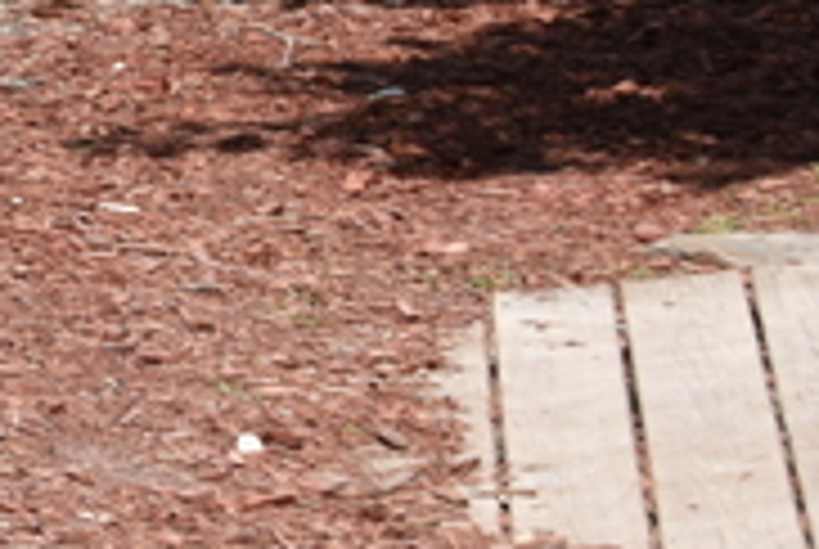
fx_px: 7998
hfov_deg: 5.5
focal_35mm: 351
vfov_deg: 3.9
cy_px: -252
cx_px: -1634
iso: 100
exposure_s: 1/320
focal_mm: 50
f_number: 9
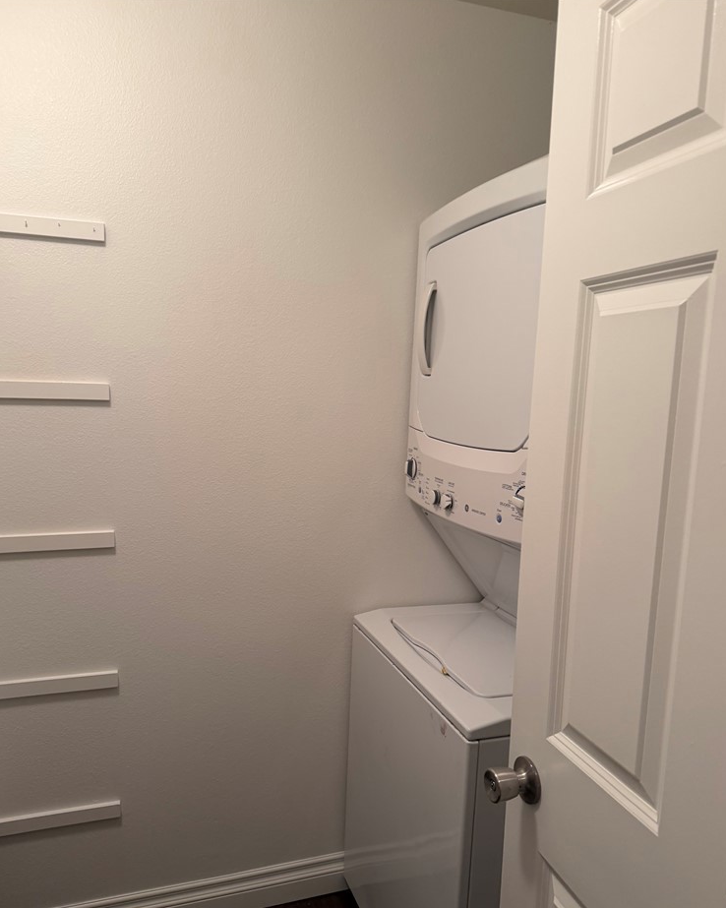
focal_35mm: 26
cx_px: 360
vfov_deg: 65.9
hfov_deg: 54.9
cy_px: 500
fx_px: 699
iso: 200
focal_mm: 6.76
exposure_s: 1/60
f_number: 1.78
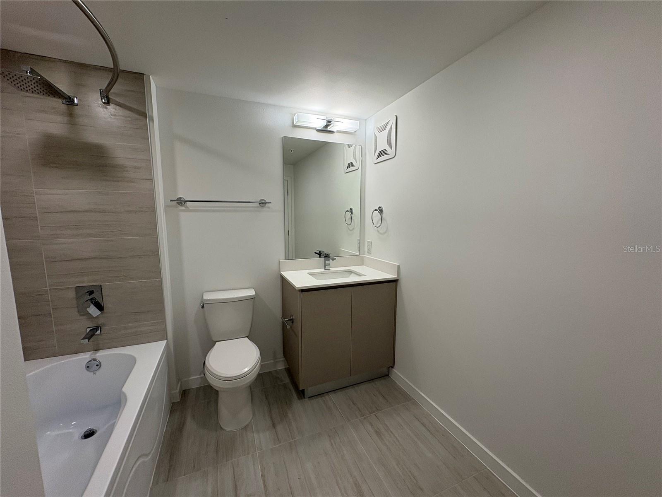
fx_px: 268
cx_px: 331
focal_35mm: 14
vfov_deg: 85.7
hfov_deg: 102.1
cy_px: 248
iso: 160
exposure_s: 1/120
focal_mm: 2.22
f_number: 2.2
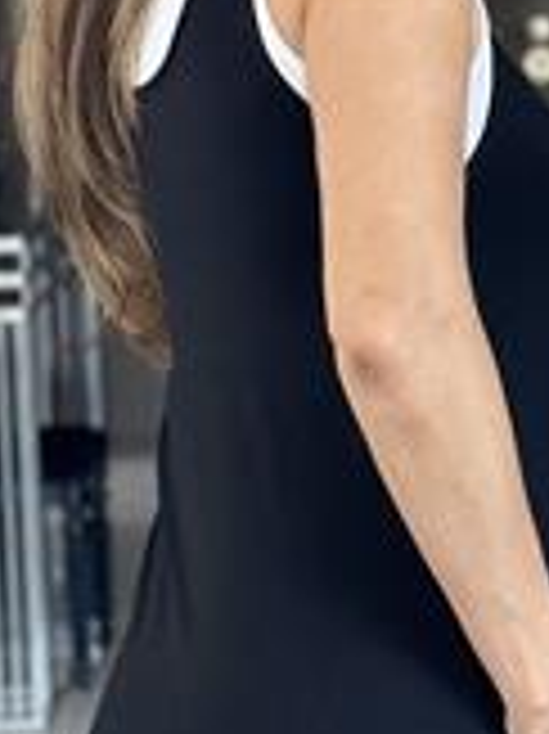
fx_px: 3155
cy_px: 248
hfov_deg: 9.9
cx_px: 333
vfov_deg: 13.2
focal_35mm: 149
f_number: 1.78
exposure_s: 1/121
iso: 125
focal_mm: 6.86
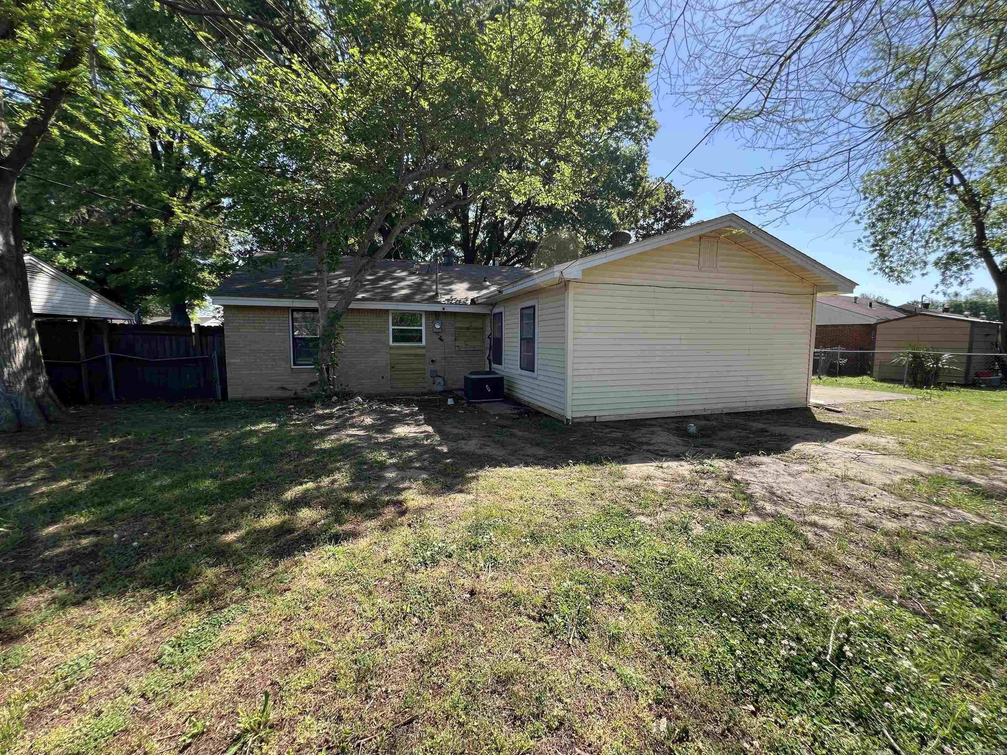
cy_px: 378
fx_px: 378
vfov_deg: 89.9
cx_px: 504
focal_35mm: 13
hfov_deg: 106.2
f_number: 1.8
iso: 32
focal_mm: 1.57
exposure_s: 1/352
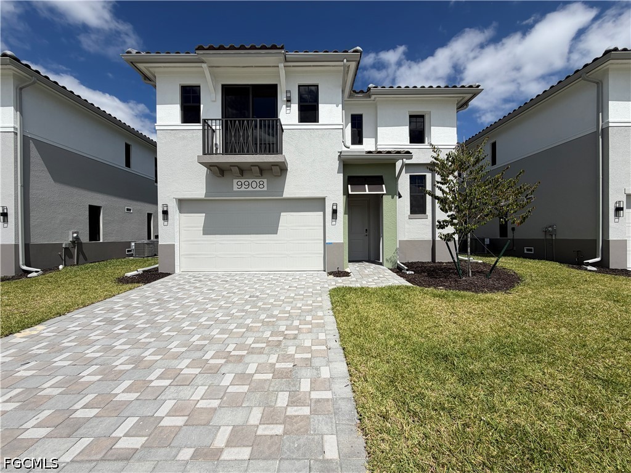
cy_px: 236
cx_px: 316
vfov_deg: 85.7
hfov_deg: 102.1
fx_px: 255
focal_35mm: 14
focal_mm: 2.22
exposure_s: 1/1698
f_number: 2.2
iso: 20
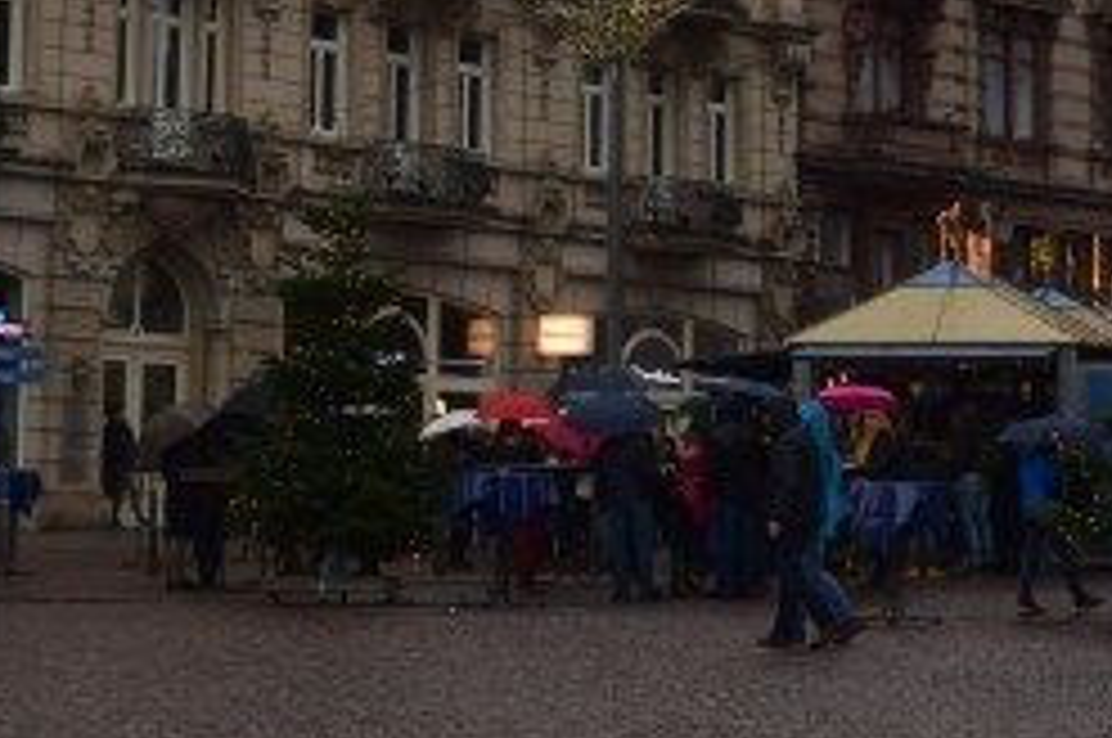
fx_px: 4226
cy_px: -202
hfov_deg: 15.0
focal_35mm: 137
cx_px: 369
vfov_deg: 9.8
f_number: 8
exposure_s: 1/80
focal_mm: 22
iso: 400
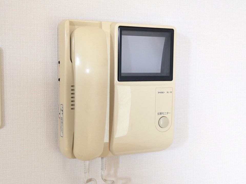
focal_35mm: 51
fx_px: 362
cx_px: 123
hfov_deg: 37.5
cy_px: 92
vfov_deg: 28.6
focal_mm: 5.43
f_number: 1.89
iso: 525
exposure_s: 1/60
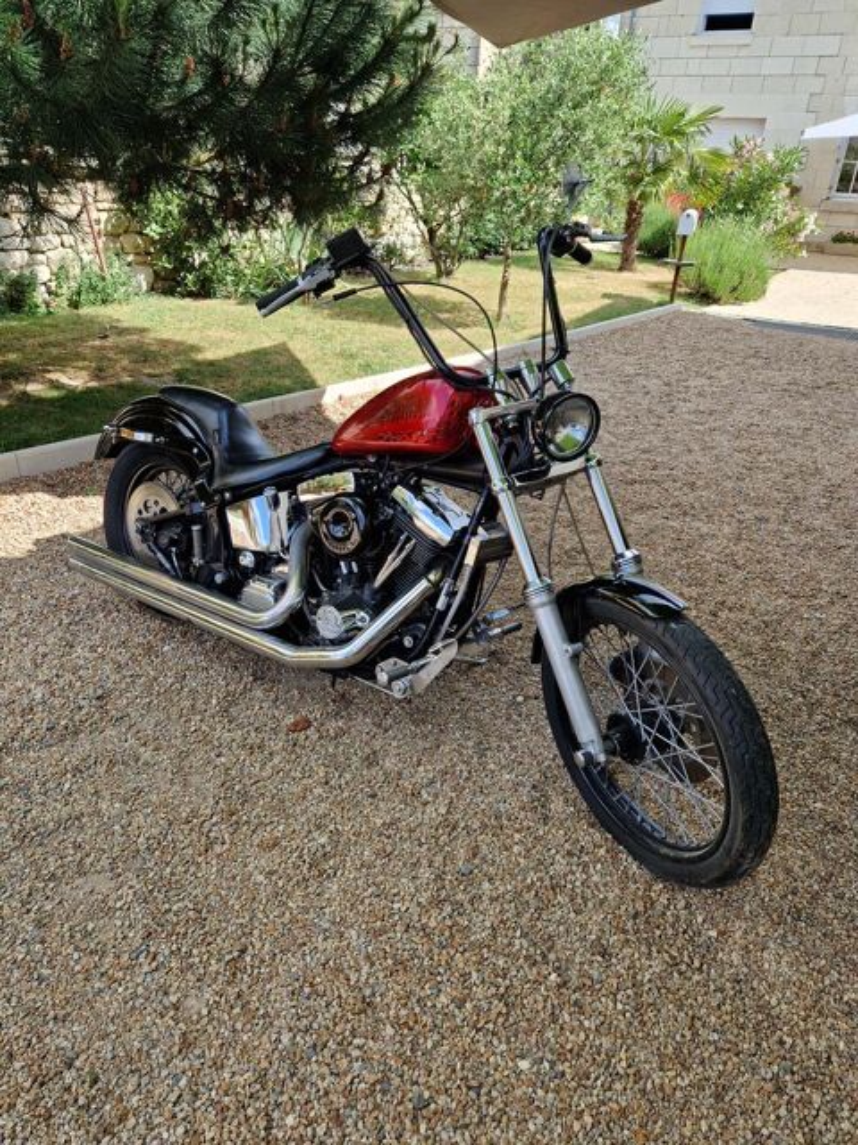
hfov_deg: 58.9
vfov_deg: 73.9
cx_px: 429
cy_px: 572
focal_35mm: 23
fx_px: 760
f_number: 1.8
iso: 50
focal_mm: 5.4
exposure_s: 1/506
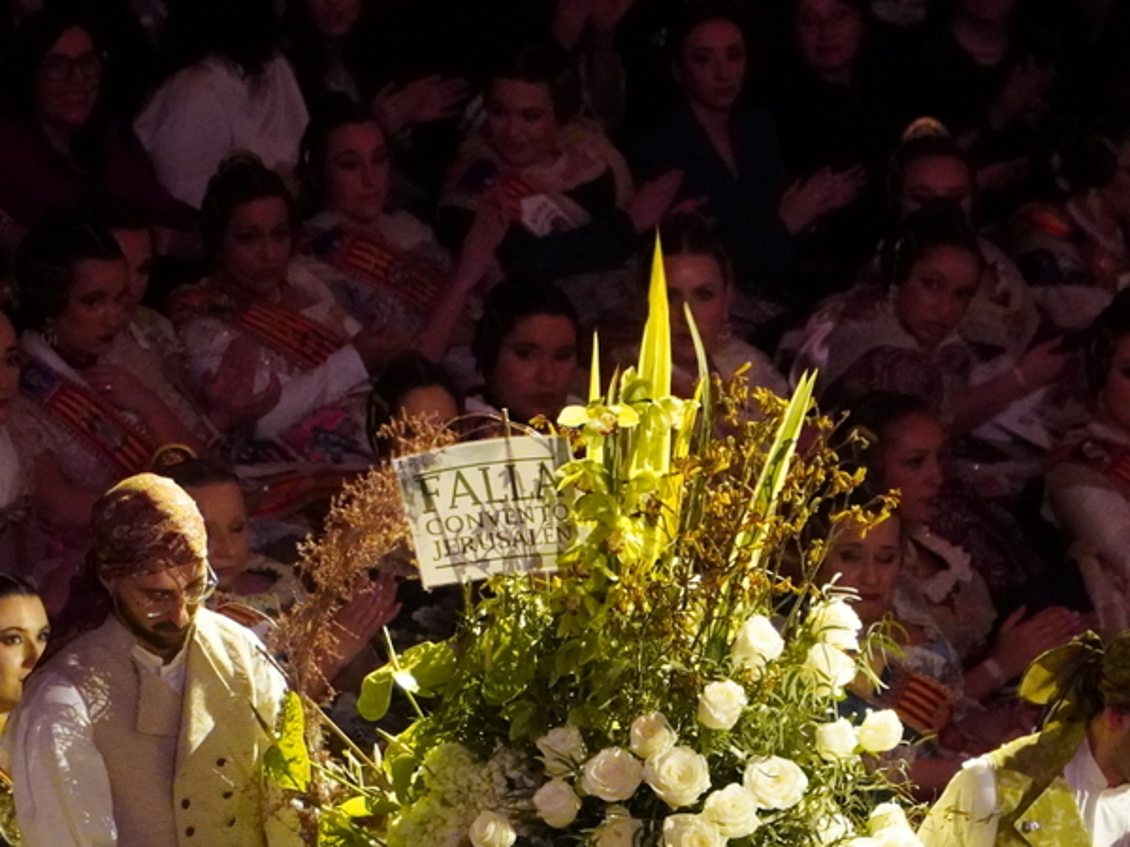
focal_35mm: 303
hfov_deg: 6.5
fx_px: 9890
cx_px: 565
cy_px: 747
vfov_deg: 4.9
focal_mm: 105
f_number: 4
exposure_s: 1/250
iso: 10000
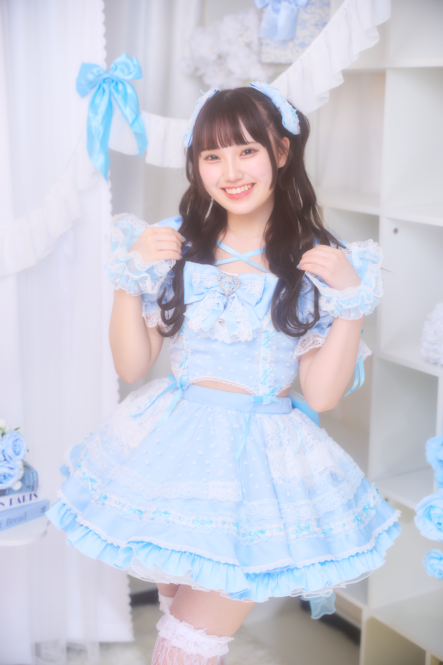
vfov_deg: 35.1
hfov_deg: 23.8
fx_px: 1052
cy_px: 332
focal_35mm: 57
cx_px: 222
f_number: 2.5
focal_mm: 57
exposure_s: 1/125
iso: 250
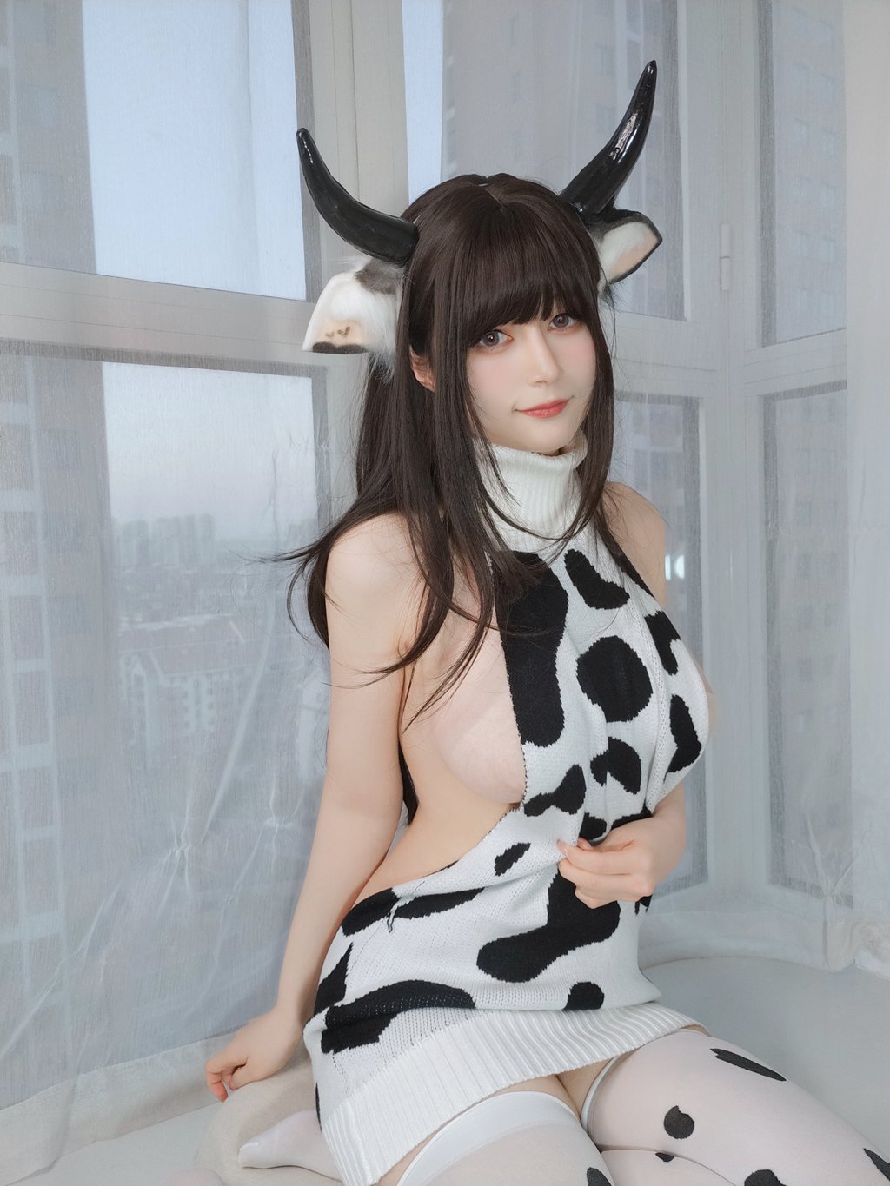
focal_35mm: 25
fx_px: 857
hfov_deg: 54.9
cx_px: 445
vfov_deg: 69.4
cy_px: 593
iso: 64
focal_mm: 4.36
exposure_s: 1/50
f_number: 1.8
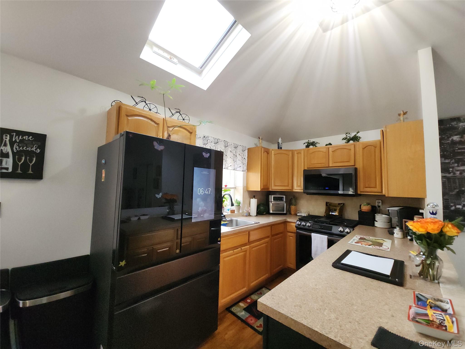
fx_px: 175
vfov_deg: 89.9
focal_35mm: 13
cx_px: 232
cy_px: 174
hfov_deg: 106.2
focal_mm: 2.2
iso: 320
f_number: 2.2
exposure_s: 1/60
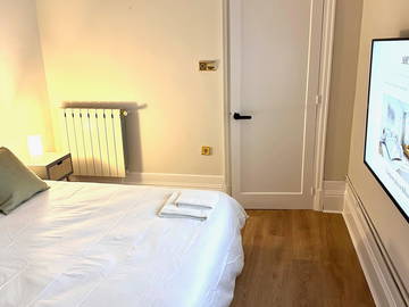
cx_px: 204
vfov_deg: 56.8
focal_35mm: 24
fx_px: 284
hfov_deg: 71.6
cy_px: 154
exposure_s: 1/60
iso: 320
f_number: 1.78
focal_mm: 6.86
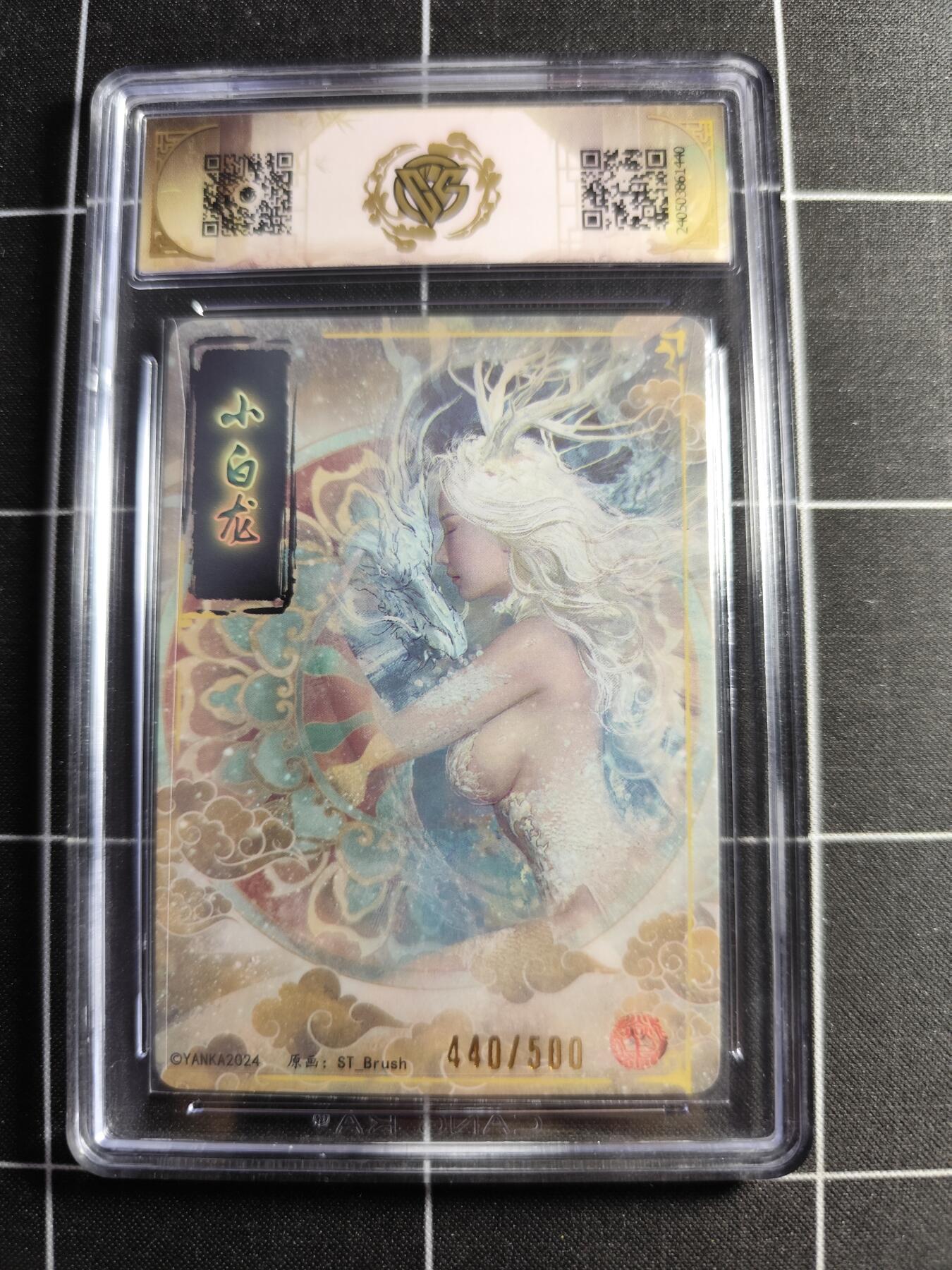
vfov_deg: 73.9
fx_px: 843
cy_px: 635
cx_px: 476
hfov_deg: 58.9
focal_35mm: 23
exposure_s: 1/50
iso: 400
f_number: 1.65
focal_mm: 6.14
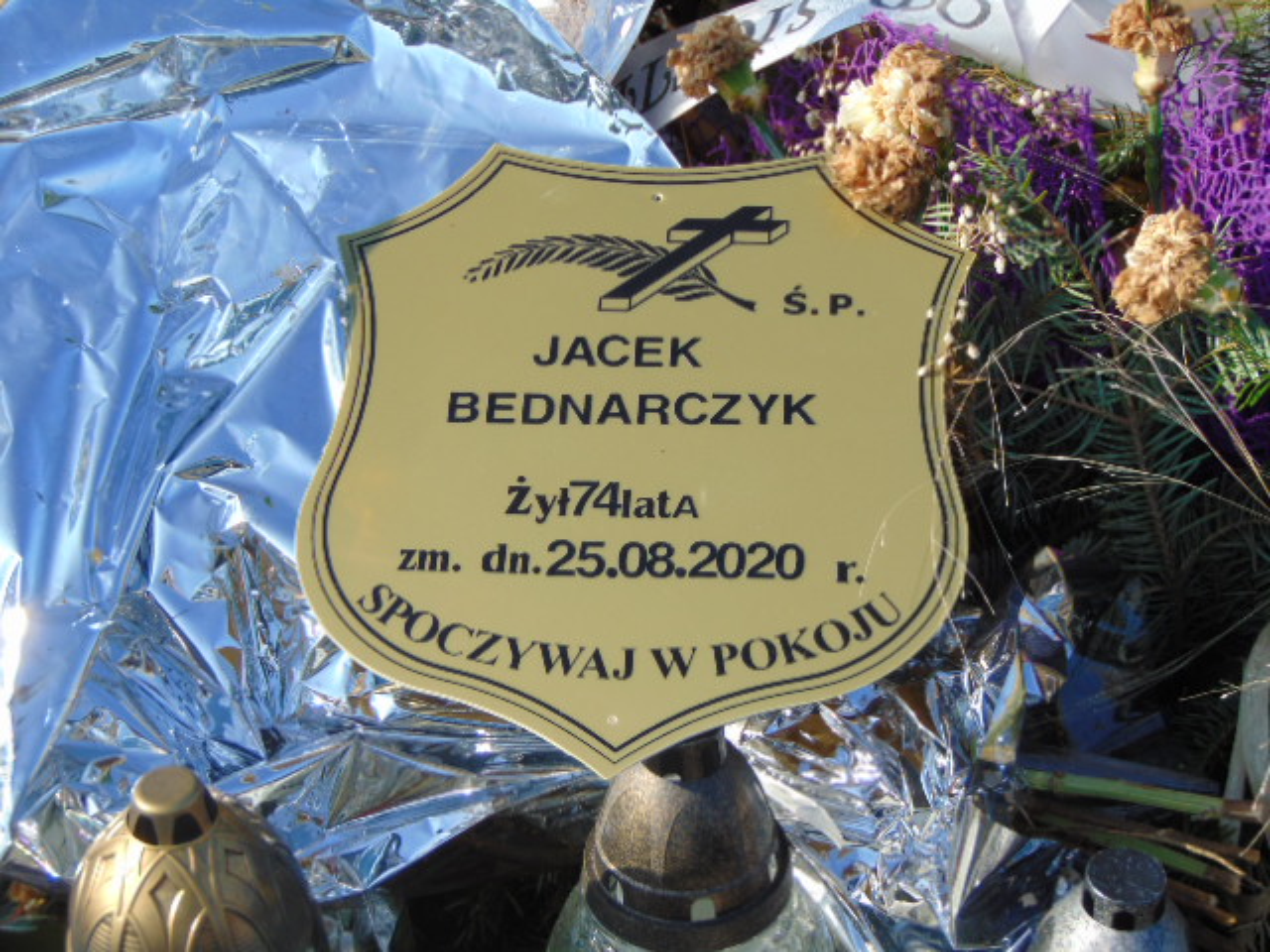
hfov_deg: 27.4
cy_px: 476
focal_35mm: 71
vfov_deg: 20.7
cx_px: 635
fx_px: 2605
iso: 80
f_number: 3.7
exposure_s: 1/640
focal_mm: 12.8
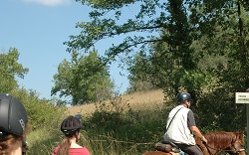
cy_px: 117
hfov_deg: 26.2
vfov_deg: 16.6
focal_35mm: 78
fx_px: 529
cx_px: 179
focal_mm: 32
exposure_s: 1/320
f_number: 9
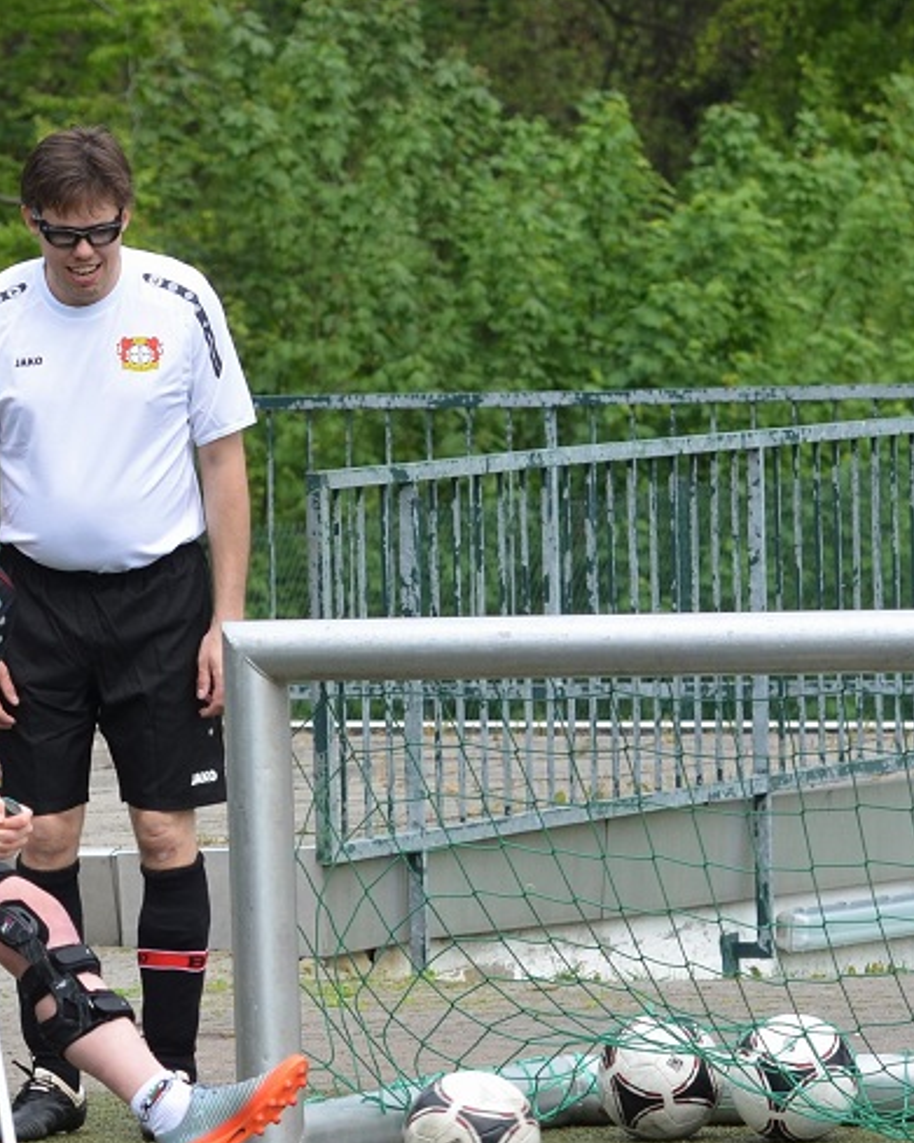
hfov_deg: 6.3
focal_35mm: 247
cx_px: 171
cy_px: 636
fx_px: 8355
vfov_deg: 7.8
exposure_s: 1/1250
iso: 400
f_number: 4.5
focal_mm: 86
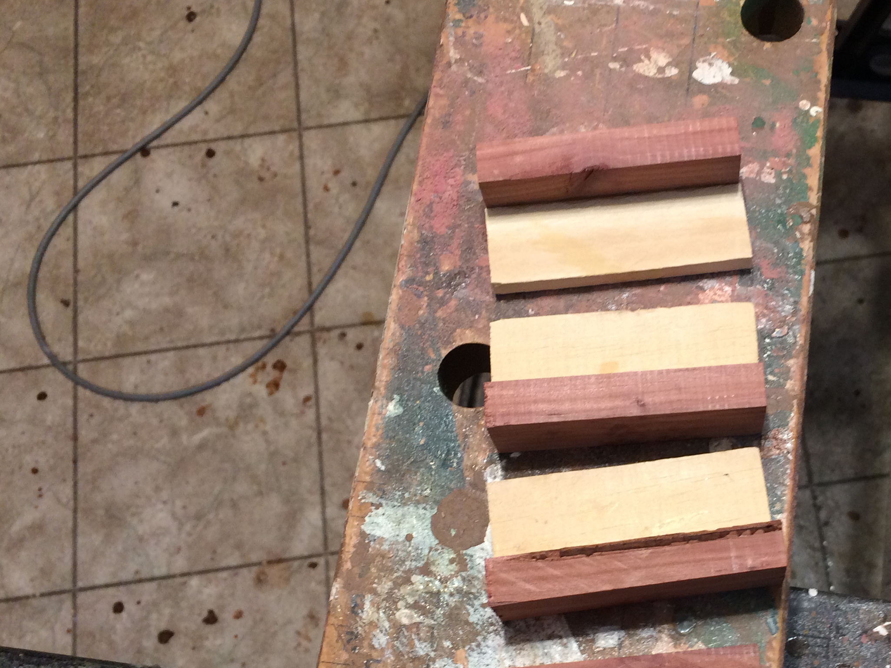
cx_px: 687
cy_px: 458
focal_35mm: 46
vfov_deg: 31.2
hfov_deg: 39.9
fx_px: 1184
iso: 125
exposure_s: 1/30
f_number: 2.2
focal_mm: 4.15
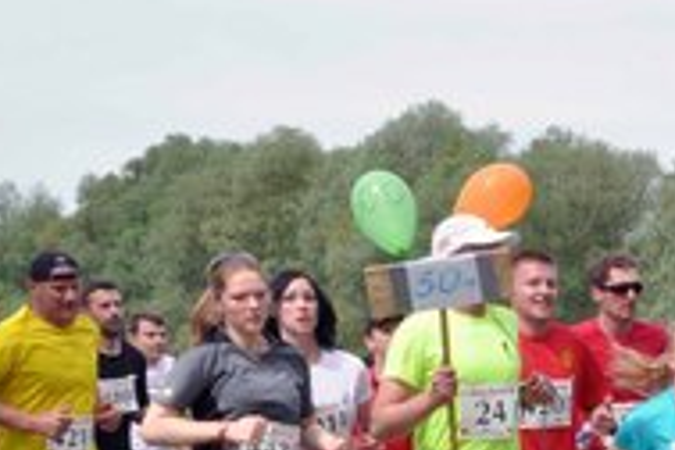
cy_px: 718
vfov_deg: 10.2
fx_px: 2413
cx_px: 1021
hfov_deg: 14.8
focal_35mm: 129
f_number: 25
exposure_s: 1/200
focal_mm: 25
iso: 800
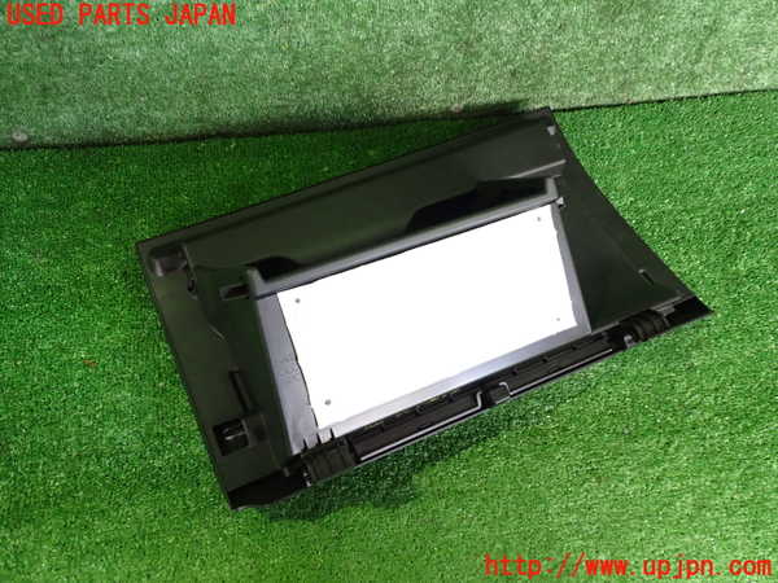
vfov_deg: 46.8
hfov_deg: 60.0
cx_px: 389
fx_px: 674
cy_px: 292
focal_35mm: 30
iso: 640
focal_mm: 5.4
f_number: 2.3
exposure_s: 1/30
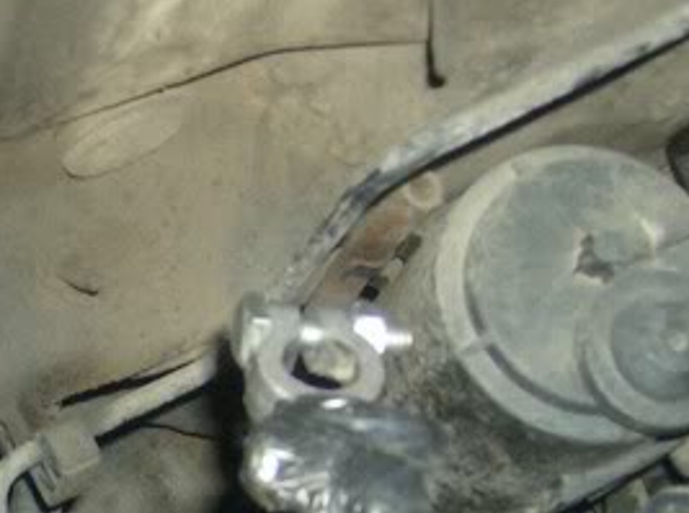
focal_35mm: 108
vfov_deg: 13.4
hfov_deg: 17.0
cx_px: -253
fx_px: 2145
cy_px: 541
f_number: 2.8
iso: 200
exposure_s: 1/60
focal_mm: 6
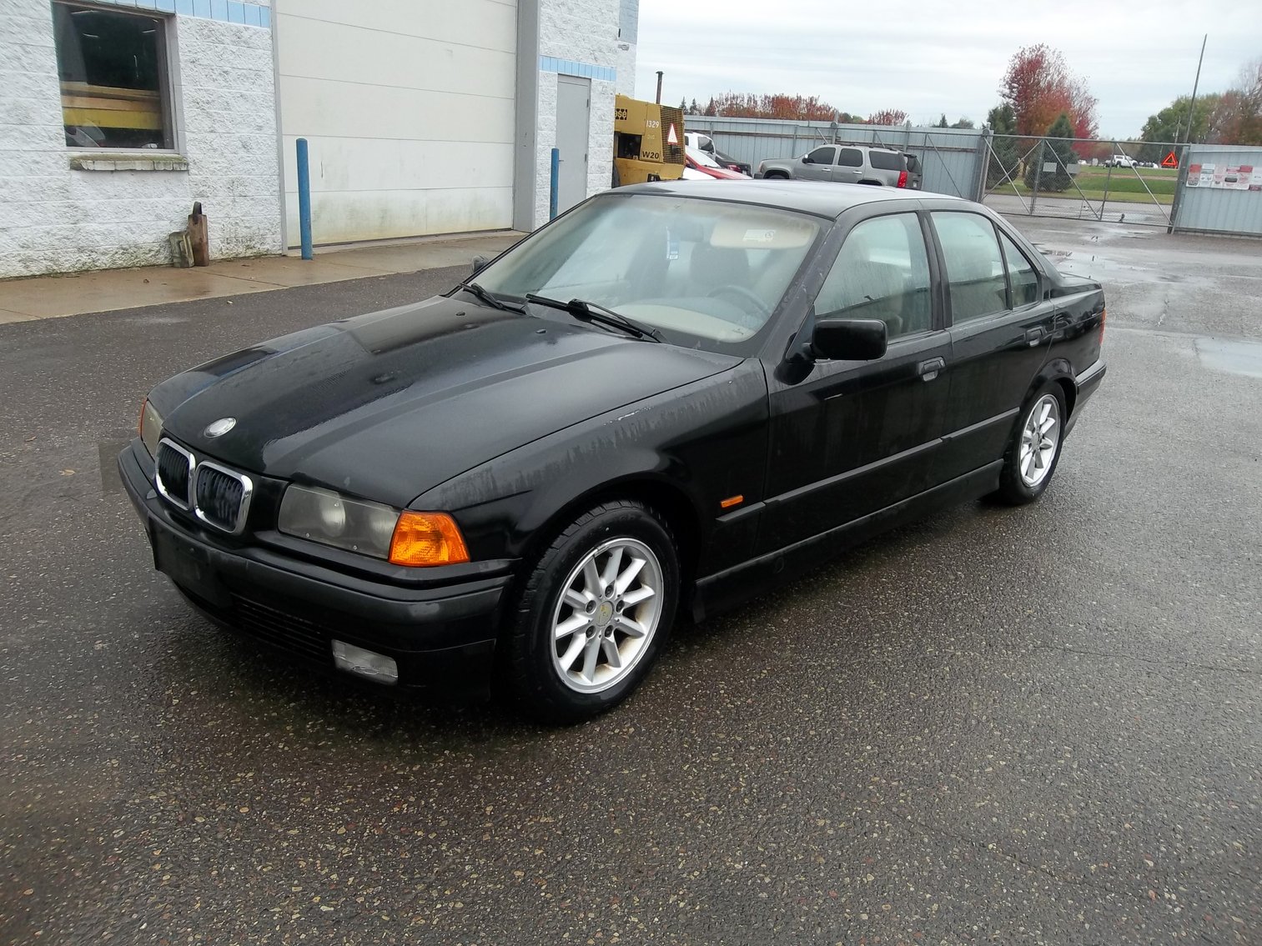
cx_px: 631
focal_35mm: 27
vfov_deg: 51.4
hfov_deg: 65.3
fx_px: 984
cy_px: 473
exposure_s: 1/200
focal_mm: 4.9
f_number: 3.5
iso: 80
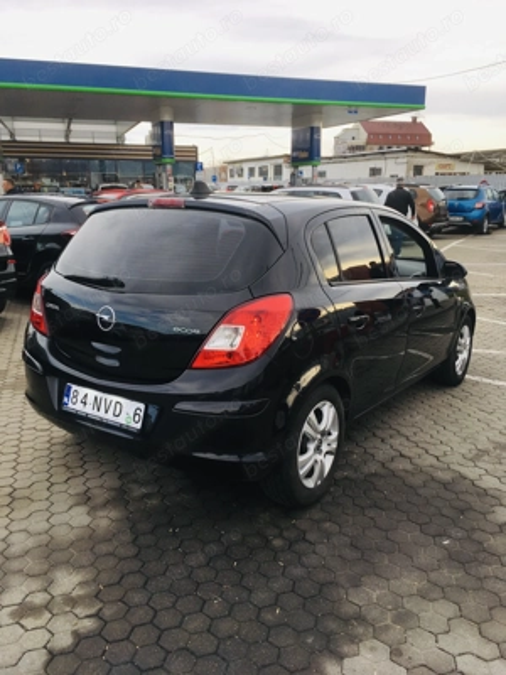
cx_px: 253
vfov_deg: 61.7
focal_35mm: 29
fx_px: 565
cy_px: 338
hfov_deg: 48.2
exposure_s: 1/422
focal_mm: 4.15
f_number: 2.2
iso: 25
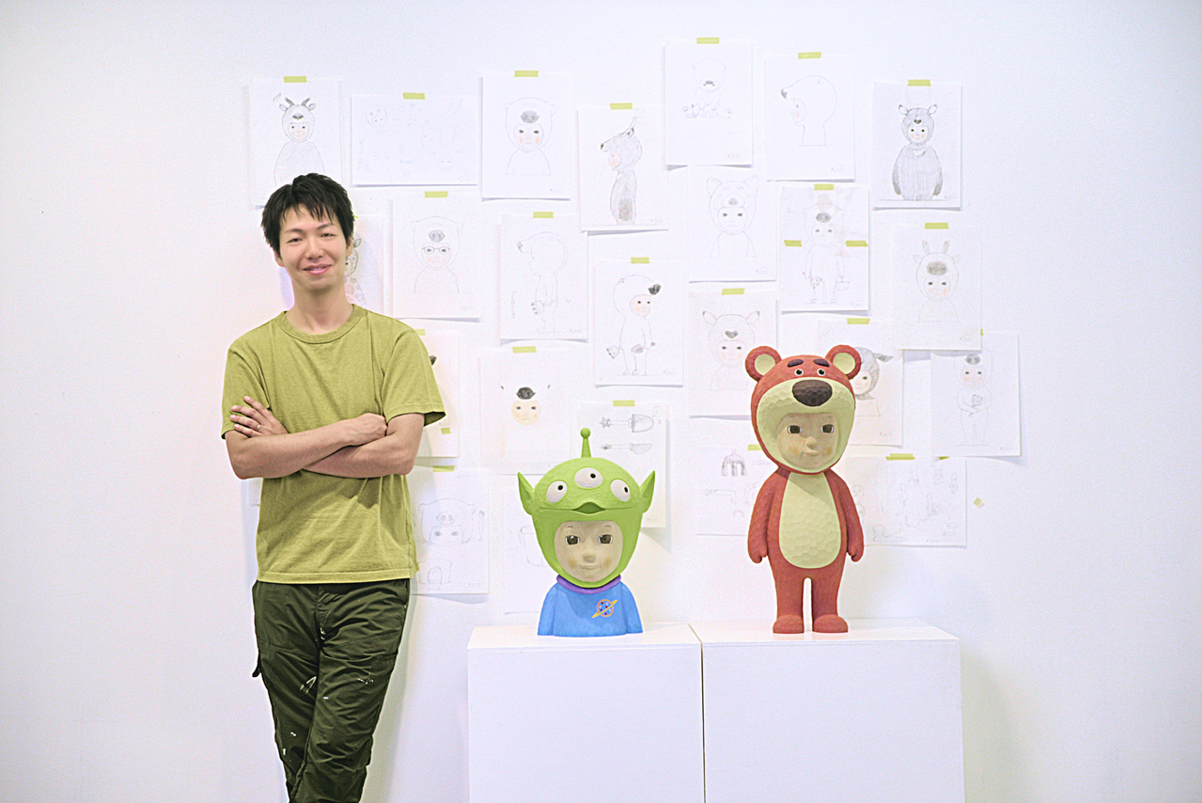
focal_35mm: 70
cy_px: 402
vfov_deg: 19.5
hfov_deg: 28.8
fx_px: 2338
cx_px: 601
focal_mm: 70
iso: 800
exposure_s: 1/160
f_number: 2.8
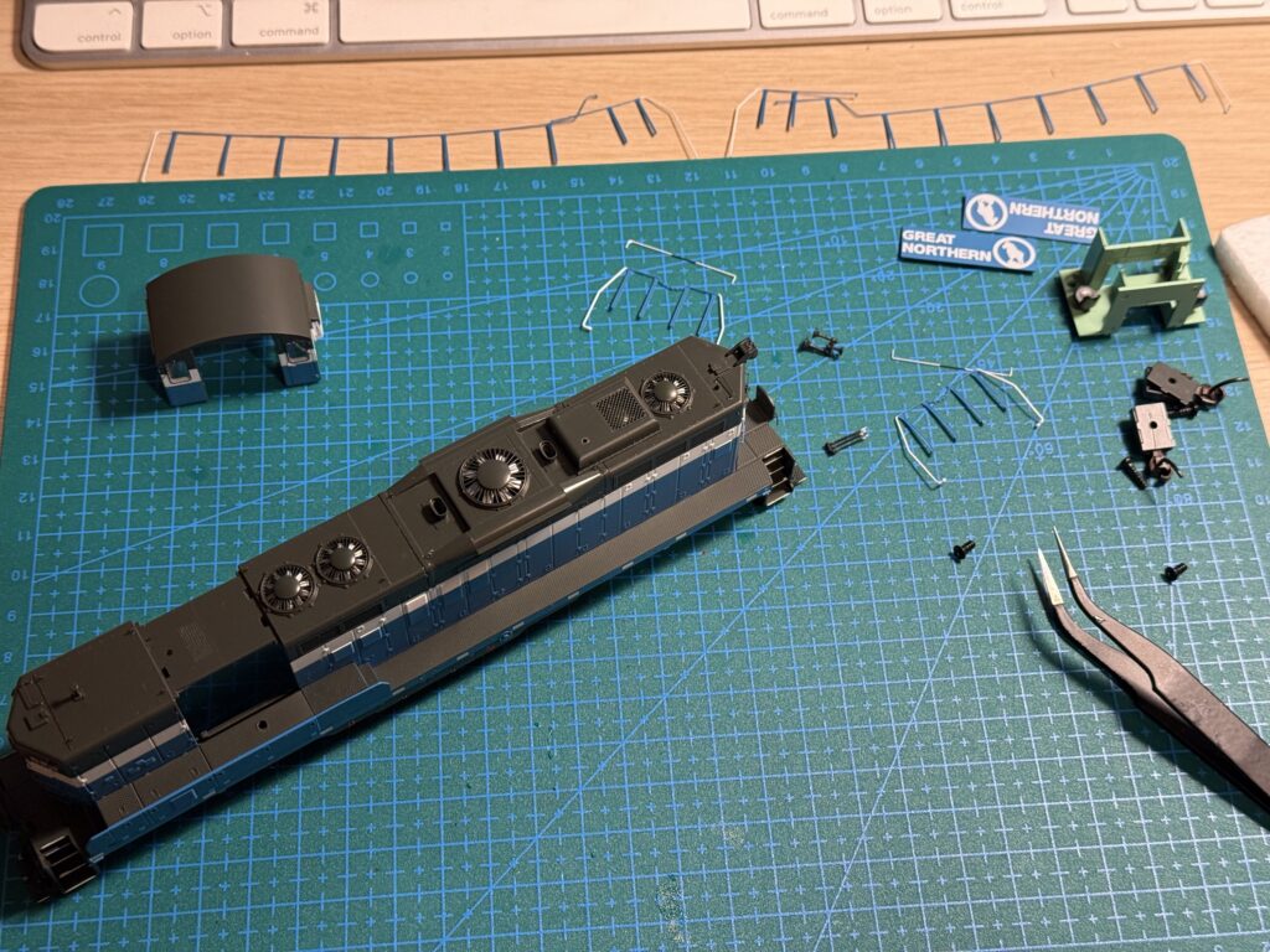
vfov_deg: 30.3
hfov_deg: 39.7
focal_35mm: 48
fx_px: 1761
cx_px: 635
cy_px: 476
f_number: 1.78
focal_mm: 6.76
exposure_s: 1/50
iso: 200
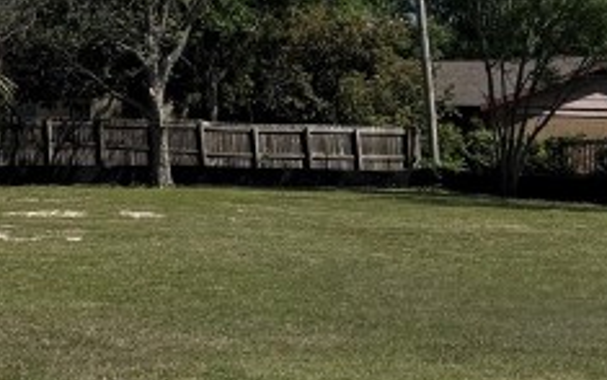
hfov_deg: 17.8
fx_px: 1837
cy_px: -52
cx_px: -139
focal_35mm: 111
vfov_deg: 11.6
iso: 80
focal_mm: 6.76
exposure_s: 1/5814
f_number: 1.78
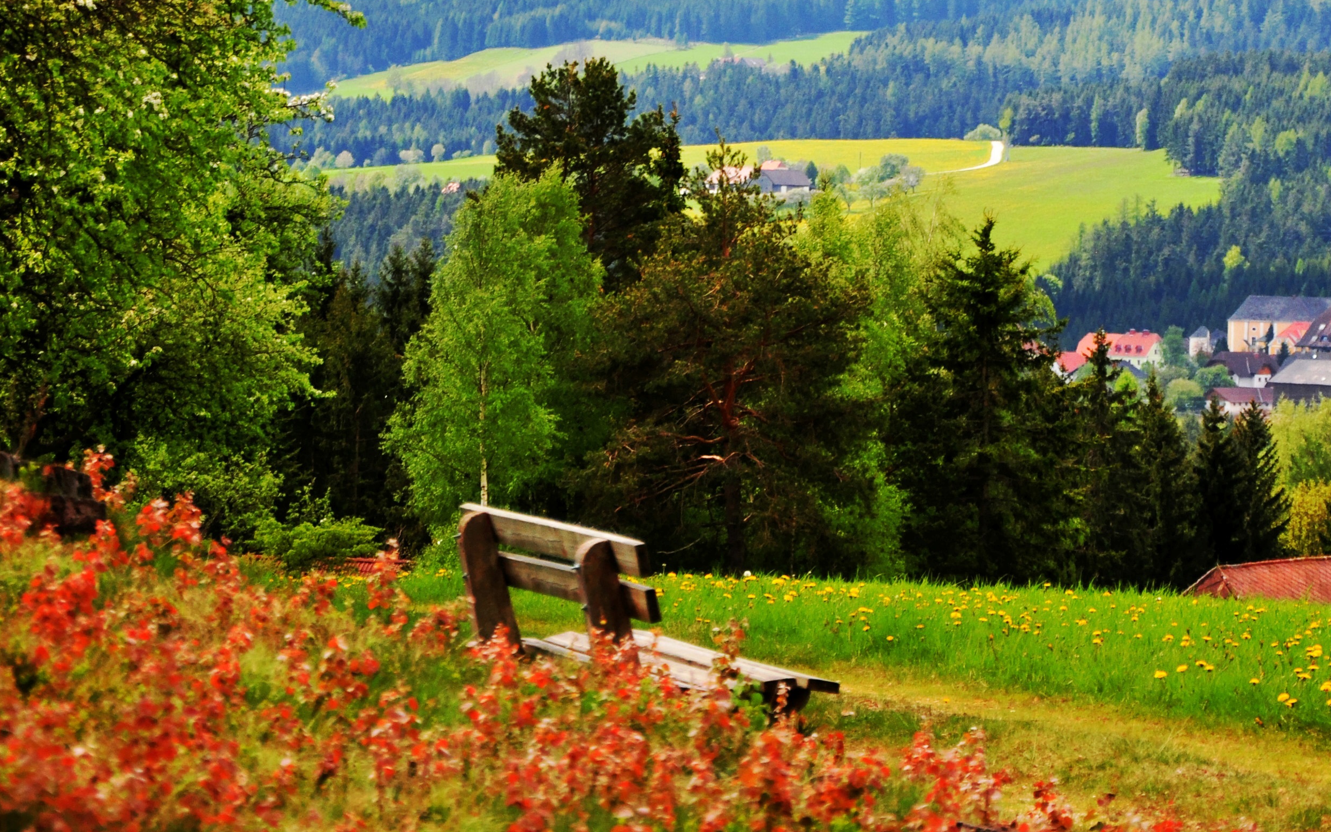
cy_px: 130
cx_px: 965
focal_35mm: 224
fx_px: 8121
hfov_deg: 9.4
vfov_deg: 5.9
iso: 220
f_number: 5.6
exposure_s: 1/125
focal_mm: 85
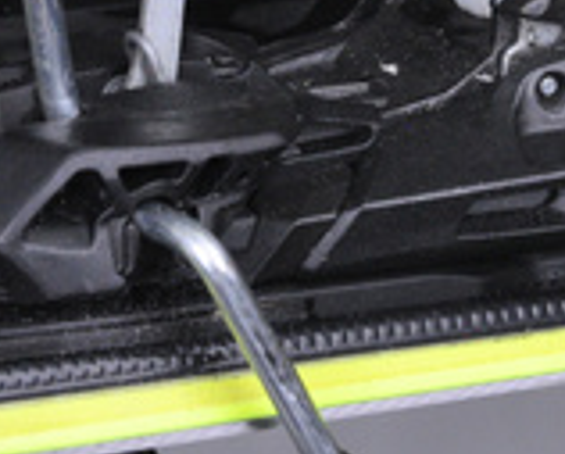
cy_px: -63
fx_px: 4691
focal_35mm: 280
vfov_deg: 5.5
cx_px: 347
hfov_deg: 6.9
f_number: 9.5
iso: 3200
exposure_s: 1/125
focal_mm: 70
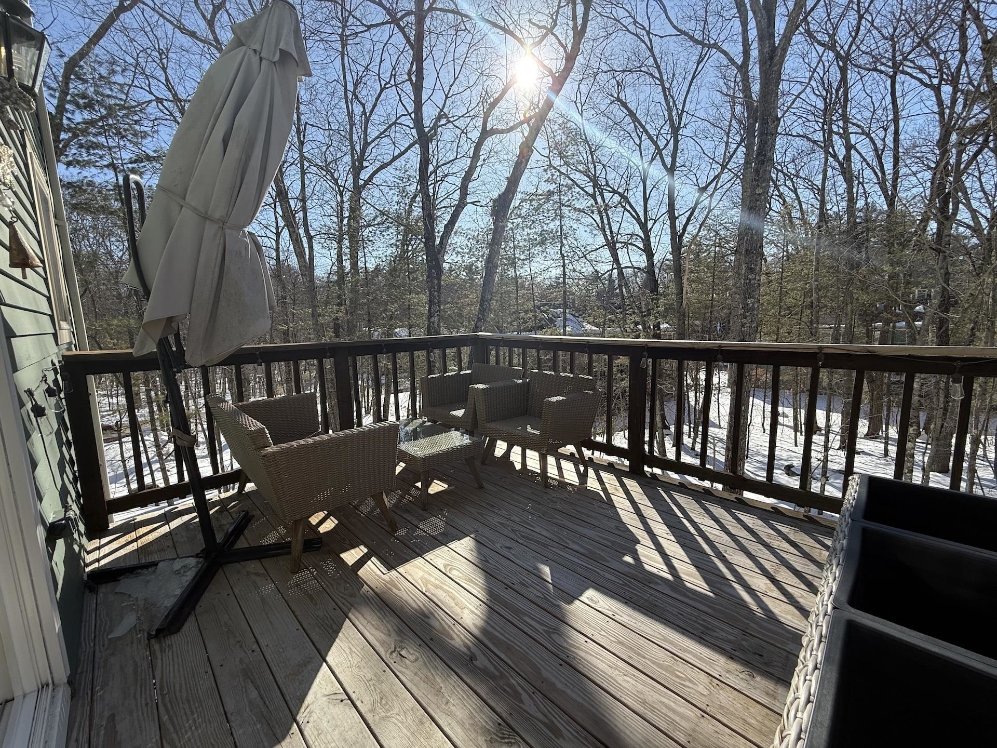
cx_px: 498
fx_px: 403
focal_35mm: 14
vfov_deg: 85.7
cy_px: 374
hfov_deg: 102.1
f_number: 2.2
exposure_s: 1/1534
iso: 64
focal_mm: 2.22
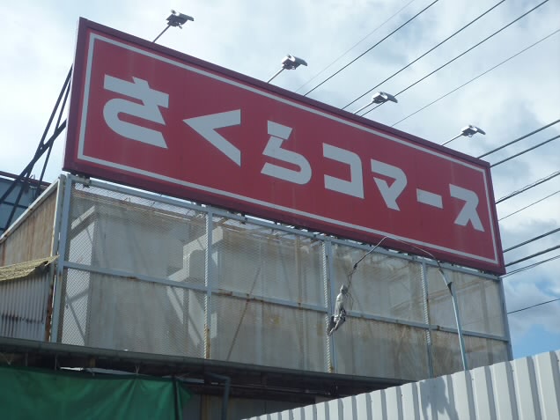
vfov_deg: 30.9
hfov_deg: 40.4
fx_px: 760
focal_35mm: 47
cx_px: 280
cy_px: 210
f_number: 4.3
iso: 100
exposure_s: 1/800
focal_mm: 8.3
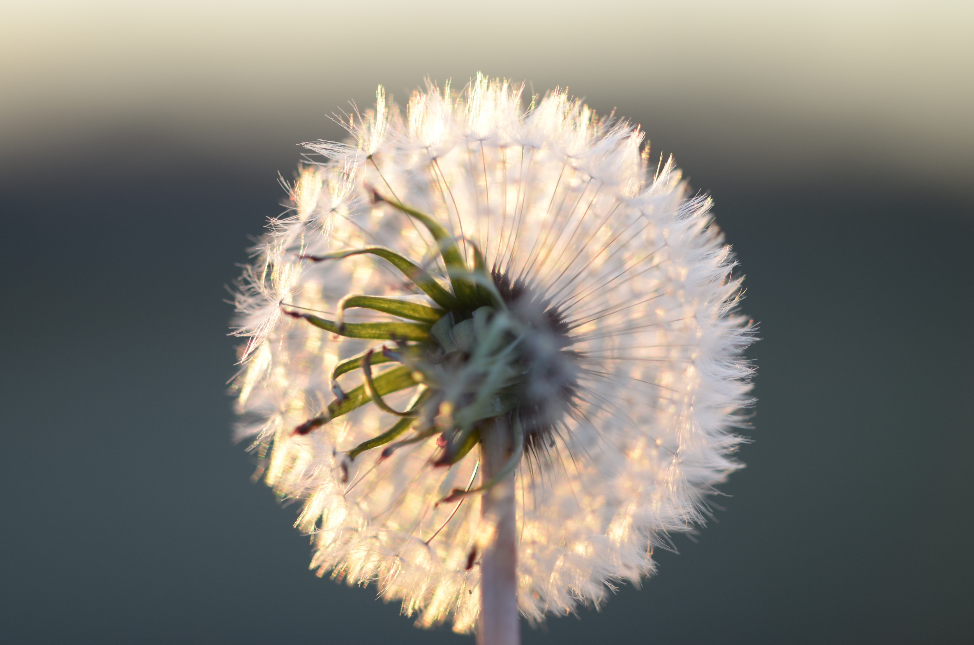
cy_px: 322
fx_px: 4253
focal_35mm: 158
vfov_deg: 8.7
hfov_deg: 13.1
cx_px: 487
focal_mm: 105
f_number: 3.8
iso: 200
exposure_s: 1/400
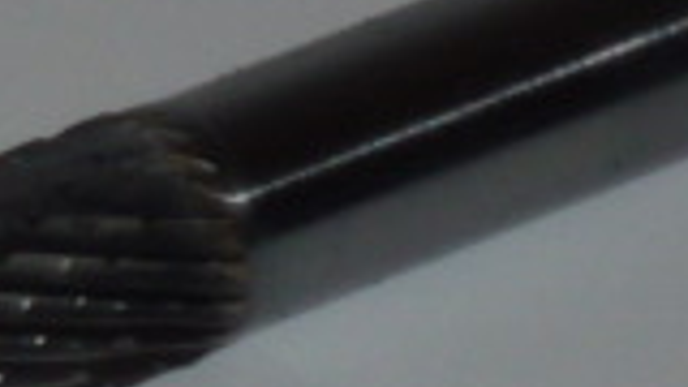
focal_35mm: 730
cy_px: 245
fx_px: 13317
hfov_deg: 3.0
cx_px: -108
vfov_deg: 1.7
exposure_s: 1/50
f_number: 5.5
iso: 100
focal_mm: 16.4
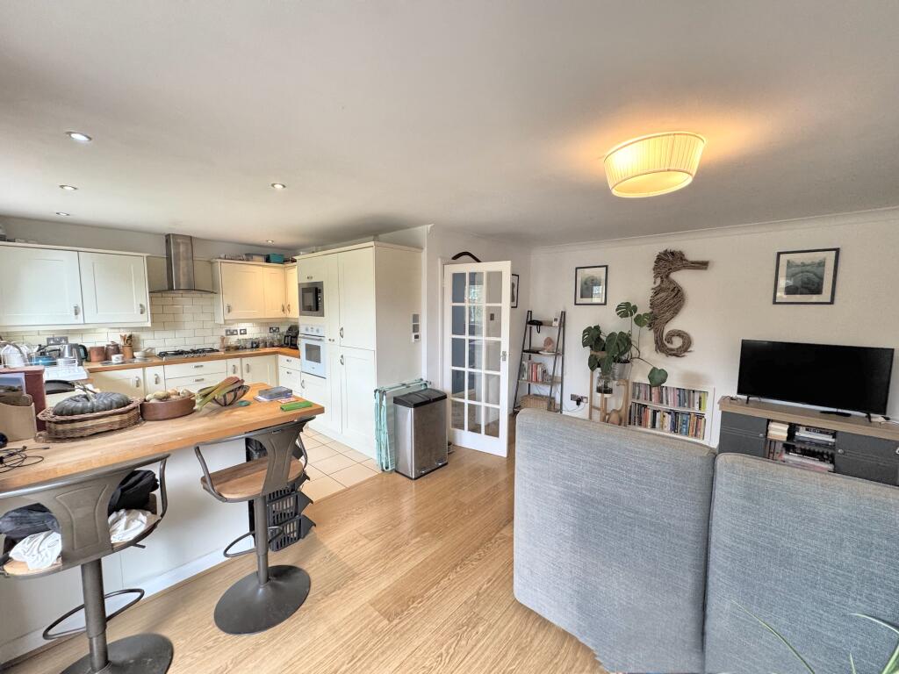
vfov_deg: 85.7
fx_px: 364
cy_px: 337
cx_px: 450
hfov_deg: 102.1
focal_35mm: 14
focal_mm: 2.22
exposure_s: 1/100
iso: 200
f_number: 2.2
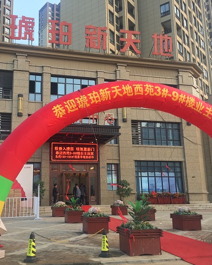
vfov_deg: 47.9
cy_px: 132
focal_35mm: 38
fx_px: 298
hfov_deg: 39.1
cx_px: 87
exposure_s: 1/100
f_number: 2.2
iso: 25
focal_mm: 4.15
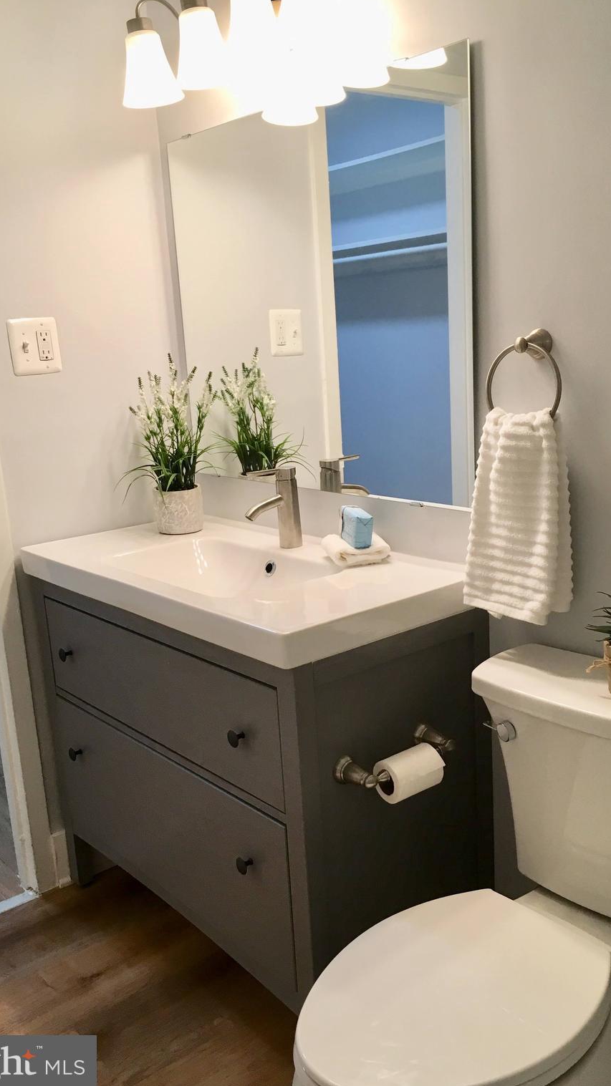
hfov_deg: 36.6
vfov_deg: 61.0
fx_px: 922
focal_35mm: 32
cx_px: 330
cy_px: 544
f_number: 2.2
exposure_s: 1/30
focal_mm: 4.15
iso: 32
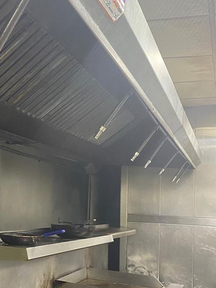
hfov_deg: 28.7
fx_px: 408
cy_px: 169
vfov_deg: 38.8
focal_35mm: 49
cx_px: 28
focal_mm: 4.25
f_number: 1.8
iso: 500
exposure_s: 1/60
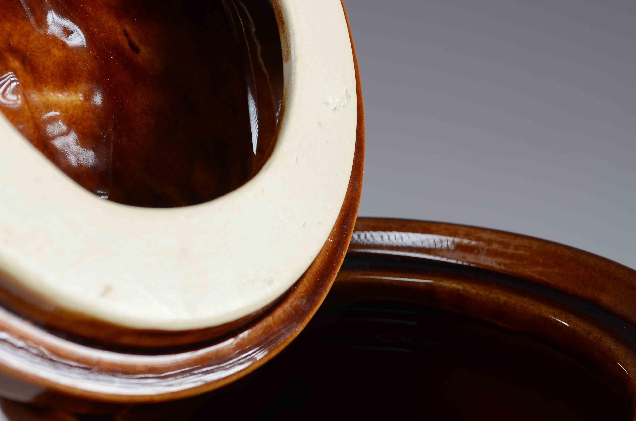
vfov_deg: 19.6
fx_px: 1216
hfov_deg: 29.3
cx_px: 318
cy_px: 210
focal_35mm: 69
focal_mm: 46
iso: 100
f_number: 10
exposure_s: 1/80
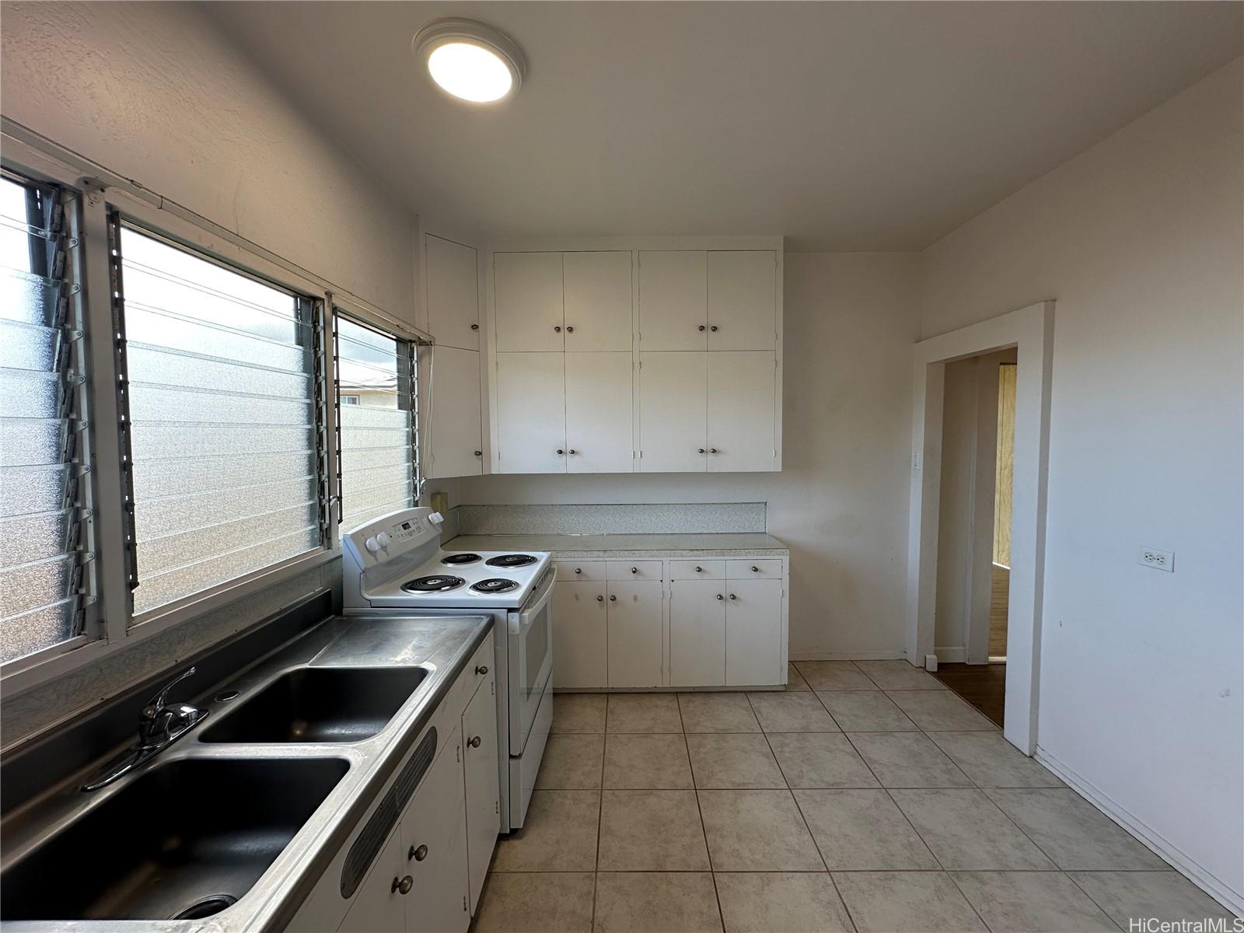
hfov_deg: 102.1
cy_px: 466
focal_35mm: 14
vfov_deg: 85.7
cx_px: 622
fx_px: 503
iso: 64
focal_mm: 2.22
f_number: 2.2
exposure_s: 1/120
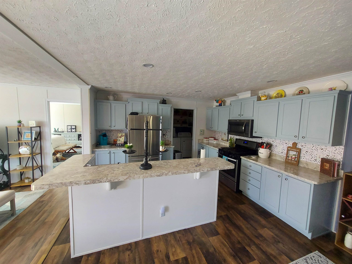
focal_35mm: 13
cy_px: 132
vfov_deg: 89.9
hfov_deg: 106.2
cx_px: 176
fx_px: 132
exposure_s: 1/60
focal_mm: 1.74
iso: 160
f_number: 2.2
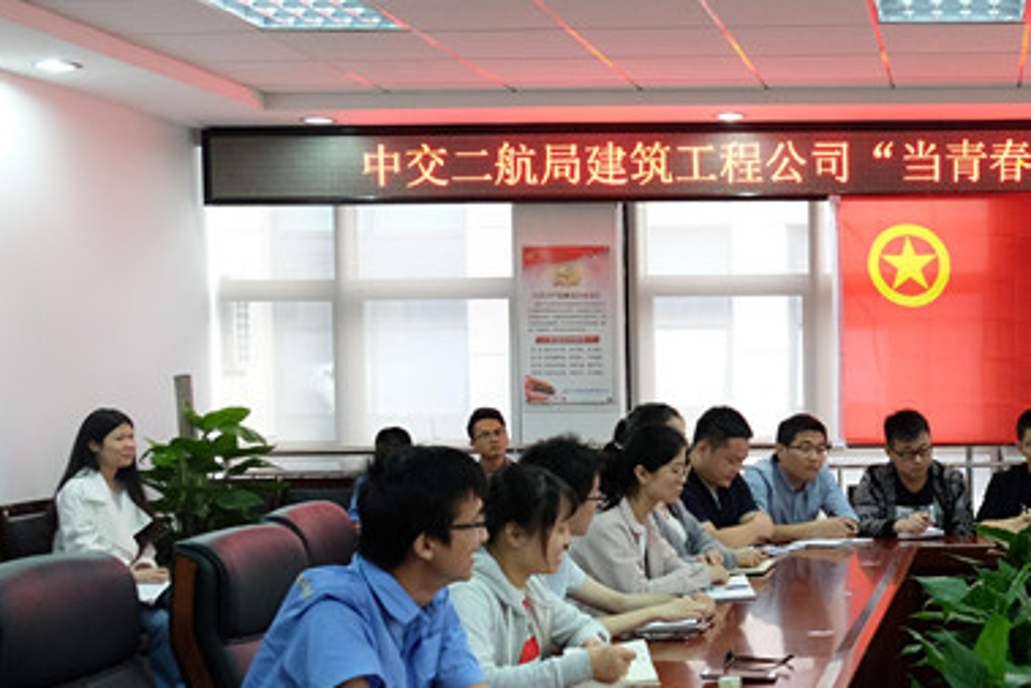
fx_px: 1633
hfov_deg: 32.7
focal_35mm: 57
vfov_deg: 23.7
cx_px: 982
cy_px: 461
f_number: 3.5
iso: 1600
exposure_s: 1/60
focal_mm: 18
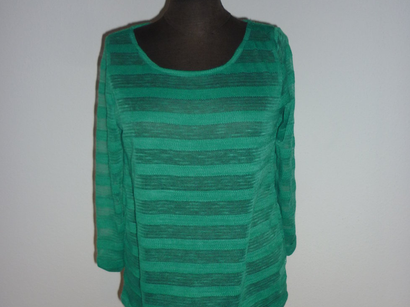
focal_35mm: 45
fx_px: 533
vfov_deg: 32.0
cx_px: 206
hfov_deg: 42.1
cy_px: 196
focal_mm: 5.5
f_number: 2.8
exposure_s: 1/30
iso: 100
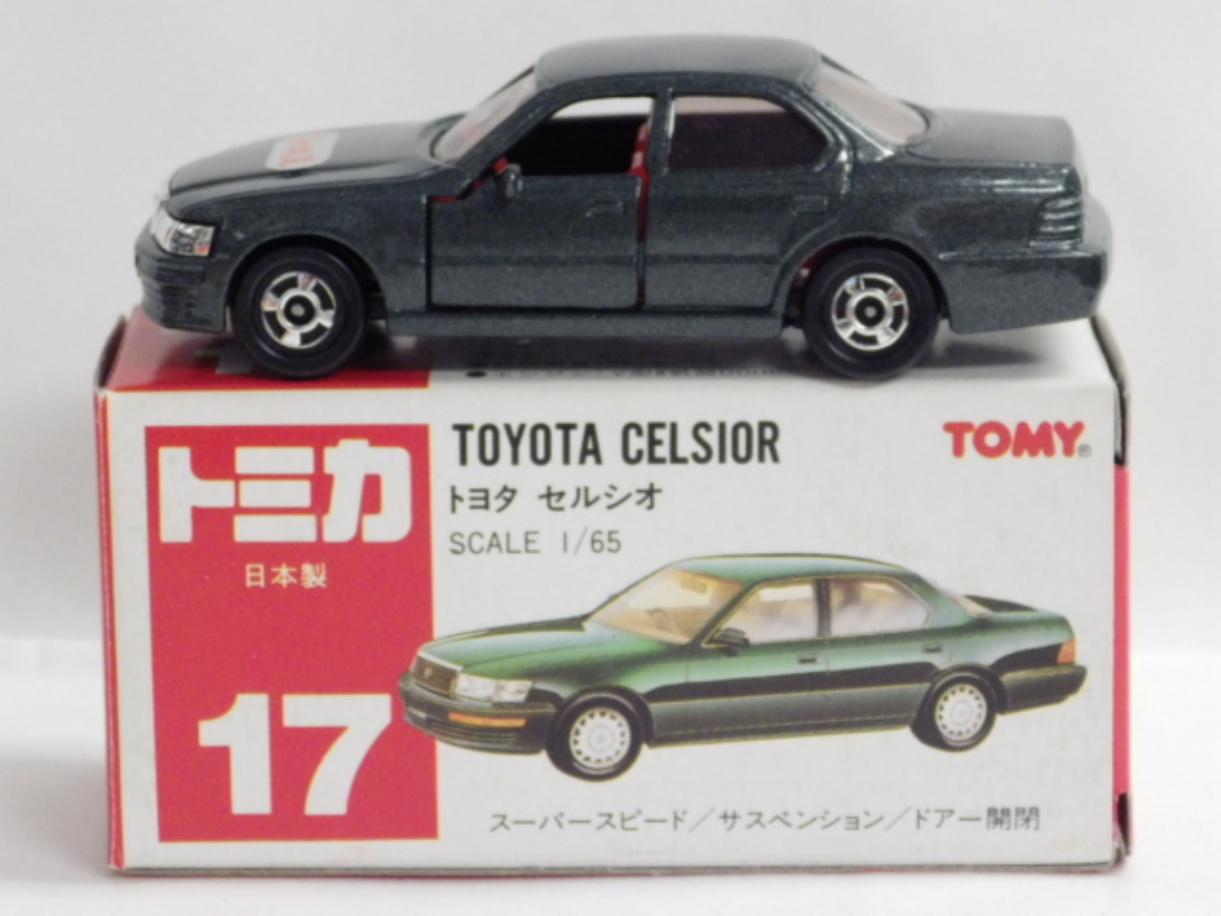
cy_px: 458
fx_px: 5961
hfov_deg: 11.7
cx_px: 610
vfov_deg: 8.8
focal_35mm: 169
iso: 800
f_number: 5.3
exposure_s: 1/40
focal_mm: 30.4
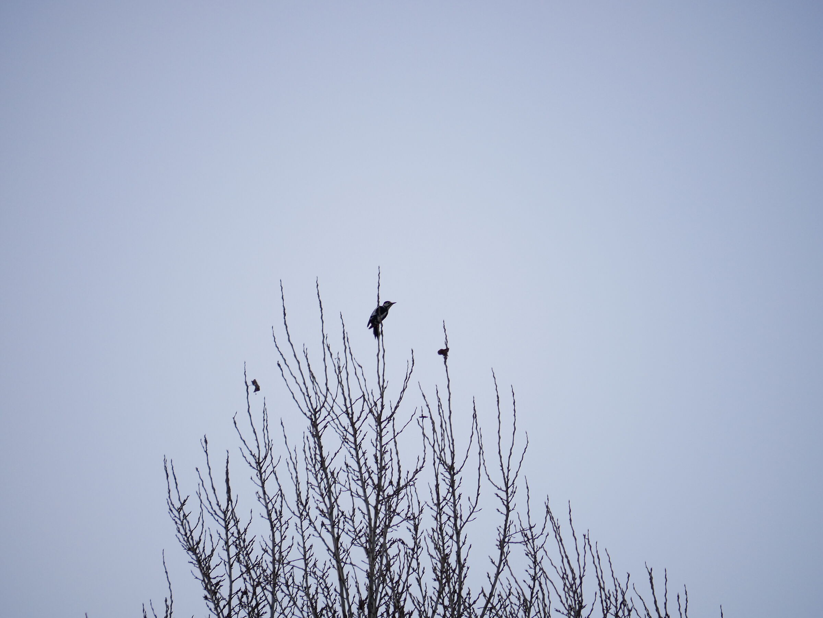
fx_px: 9514
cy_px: 309
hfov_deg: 5.0
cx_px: 412
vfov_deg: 3.7
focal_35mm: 400
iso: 400
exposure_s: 1/200
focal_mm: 200
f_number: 5.6
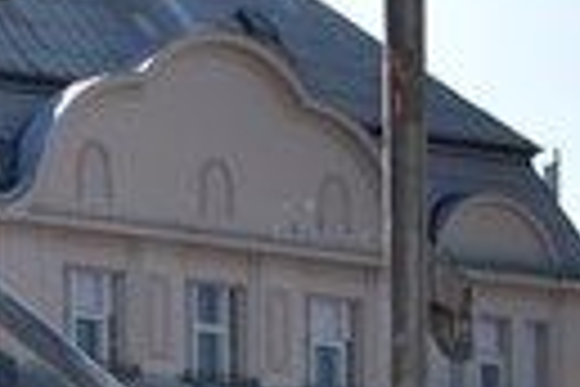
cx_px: 535
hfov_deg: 5.8
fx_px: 5751
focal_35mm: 357
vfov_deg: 3.7
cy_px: 1474
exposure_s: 1/400
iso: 200
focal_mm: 30
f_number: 10
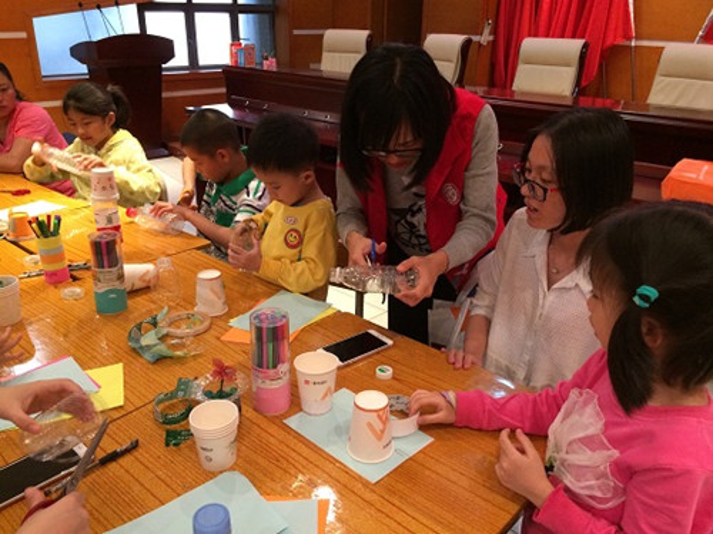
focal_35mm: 29
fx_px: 597
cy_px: 267
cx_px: 356
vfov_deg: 48.2
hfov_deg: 61.7
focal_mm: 4.15
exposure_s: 1/20
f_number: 2.2
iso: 250
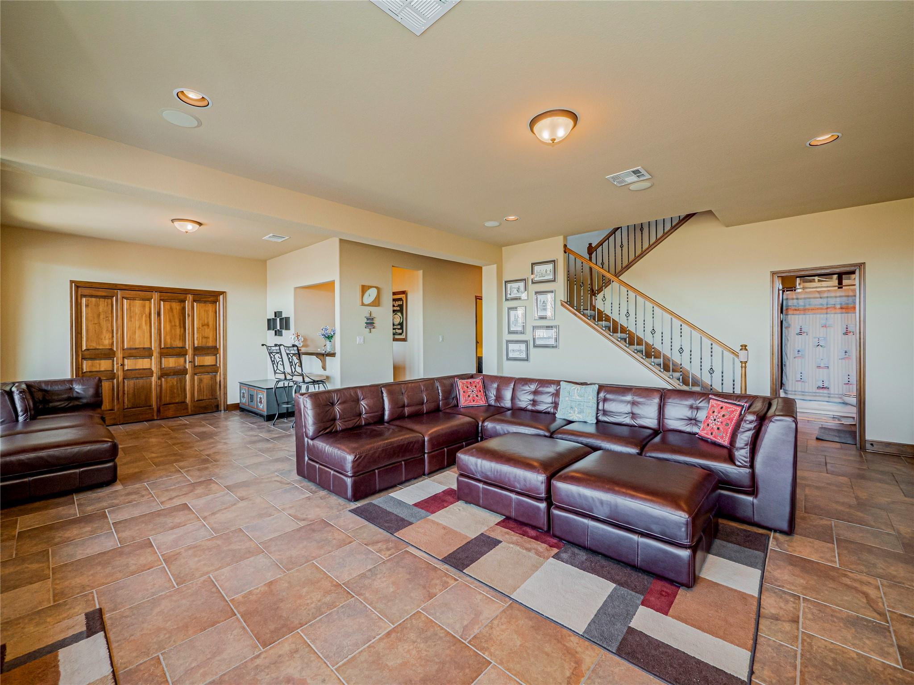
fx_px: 370
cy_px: 342
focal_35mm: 14
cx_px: 457
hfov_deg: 102.1
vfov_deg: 85.7
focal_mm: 7
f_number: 4.5
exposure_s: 1/250
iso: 500
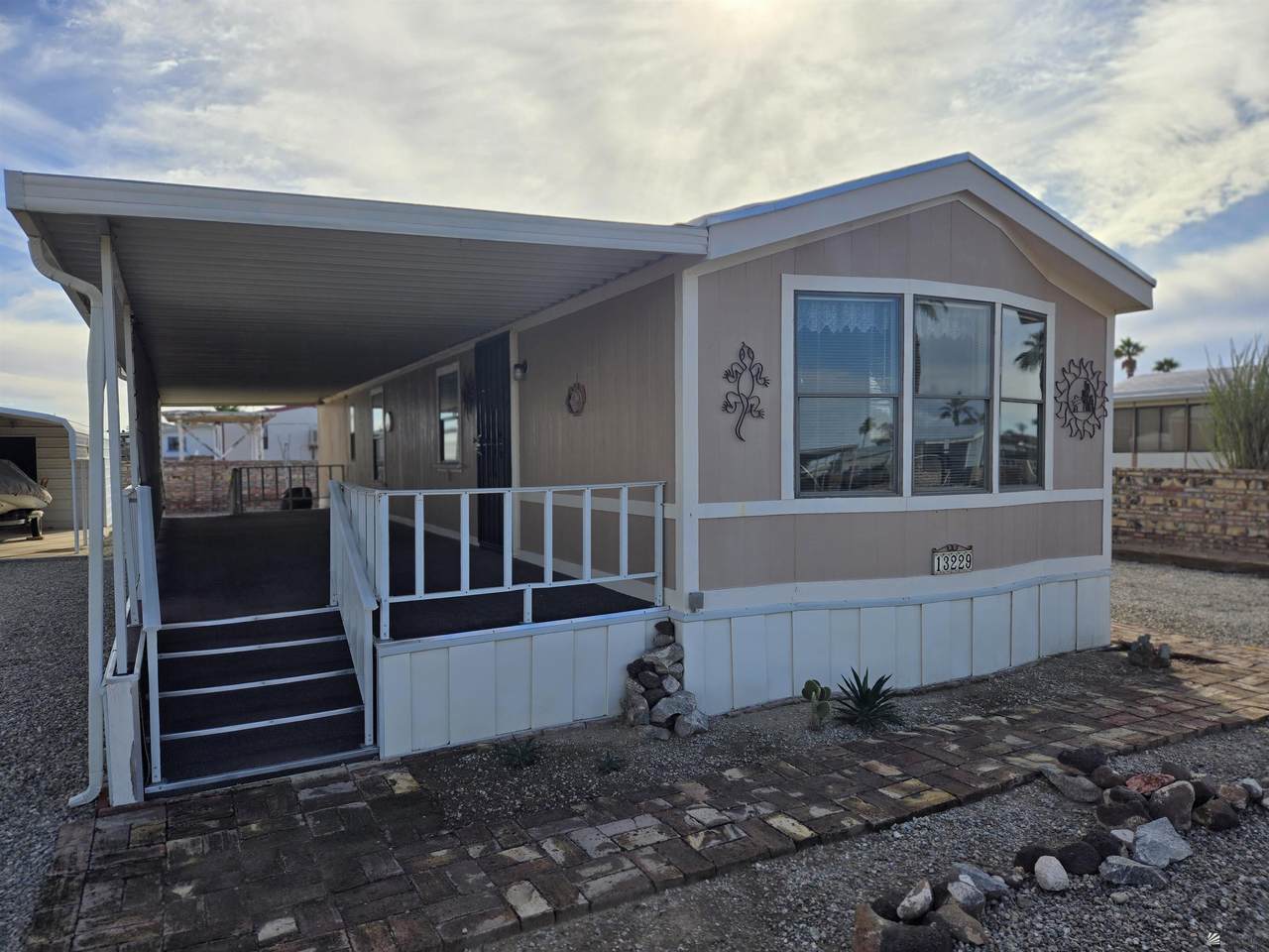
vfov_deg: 58.9
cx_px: 634
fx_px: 843
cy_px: 476
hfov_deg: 73.9
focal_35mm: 23
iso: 25
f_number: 1.8
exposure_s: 1/3531
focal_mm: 5.4
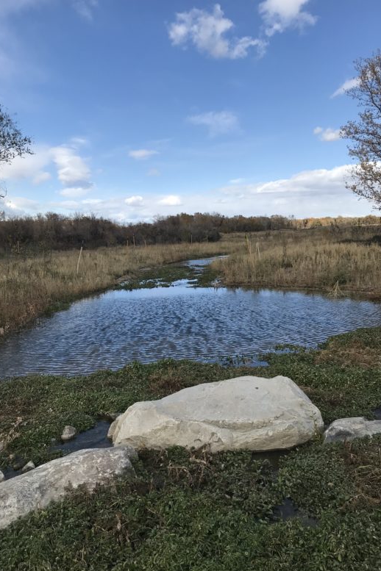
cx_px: 189
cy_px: 282
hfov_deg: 43.6
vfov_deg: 61.9
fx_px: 476
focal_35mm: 30
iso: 20
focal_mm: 3.99
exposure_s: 1/2398
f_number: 1.8
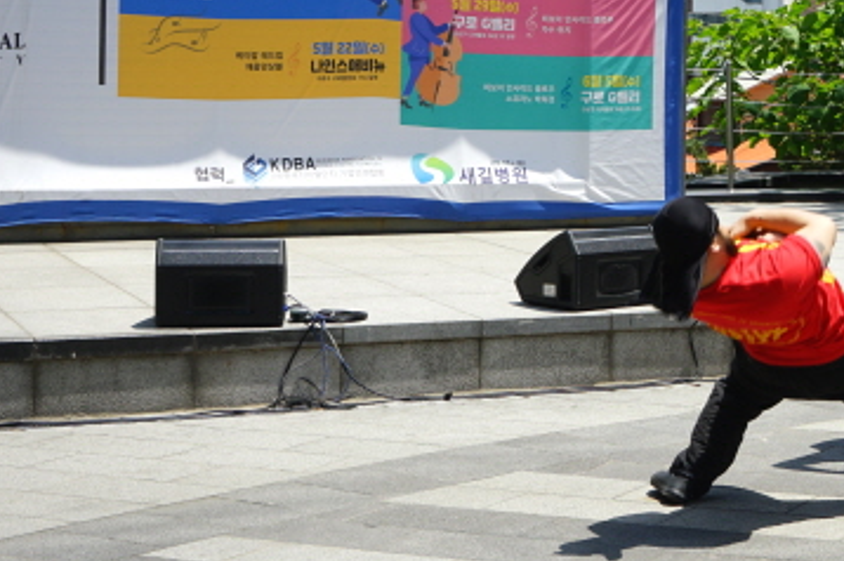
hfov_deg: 22.7
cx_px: 910
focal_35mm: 85
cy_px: 91
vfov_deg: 15.9
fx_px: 1991
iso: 100
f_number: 11
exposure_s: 1/125
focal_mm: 38
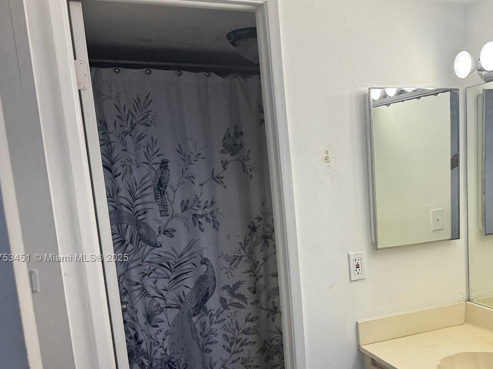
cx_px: 357
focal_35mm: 37
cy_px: 258
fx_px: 527
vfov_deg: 38.0
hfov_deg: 48.6
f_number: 1.78
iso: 64
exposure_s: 1/265
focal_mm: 6.76
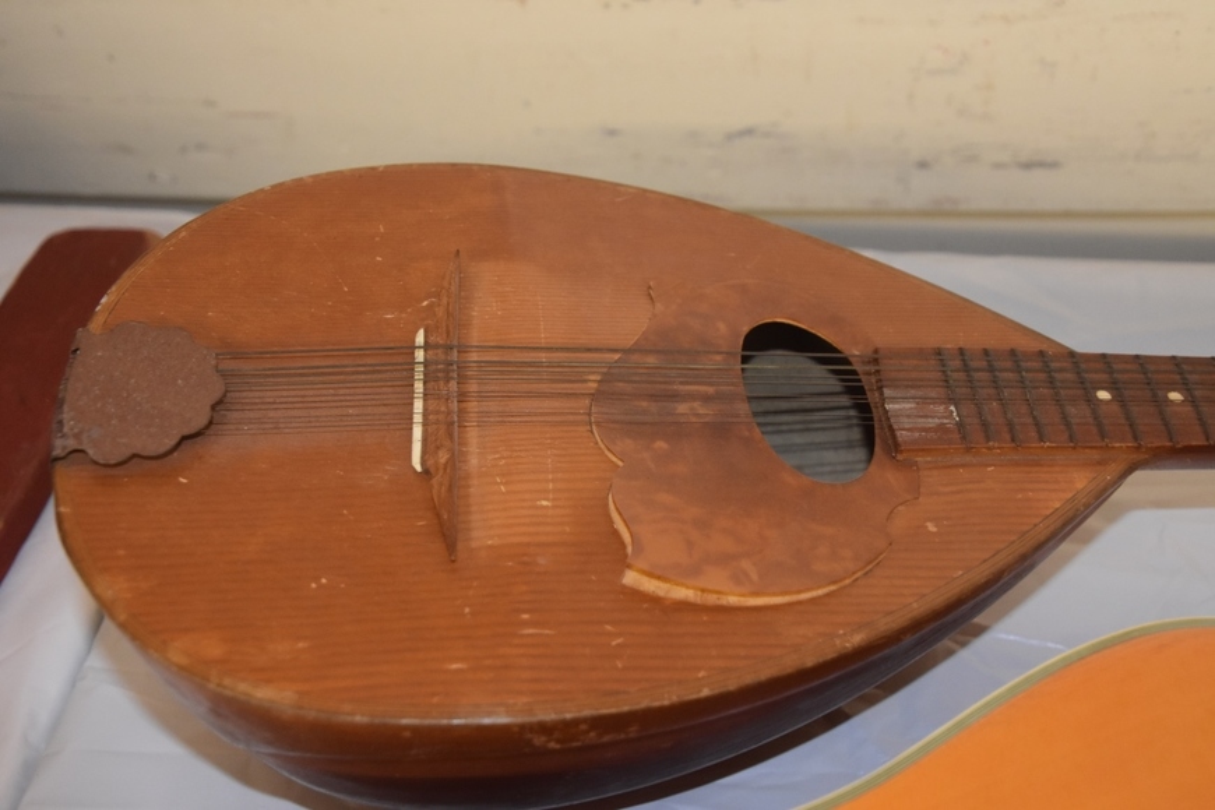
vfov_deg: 28.9
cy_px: 405
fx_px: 1569
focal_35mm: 46
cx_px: 608
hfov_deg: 42.3
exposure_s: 1/60
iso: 2000
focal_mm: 31
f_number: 4
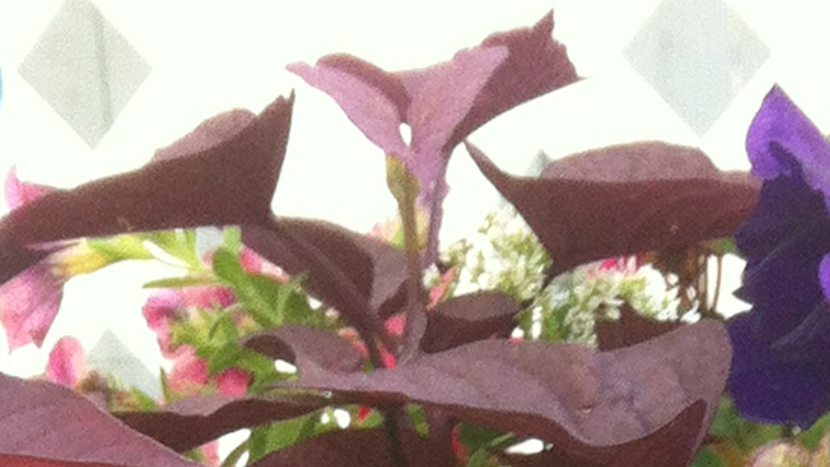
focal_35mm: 180
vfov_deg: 5.7
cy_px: 1900
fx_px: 3961
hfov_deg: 11.8
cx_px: 900
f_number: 2.8
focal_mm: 3.85
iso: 80
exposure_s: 1/196
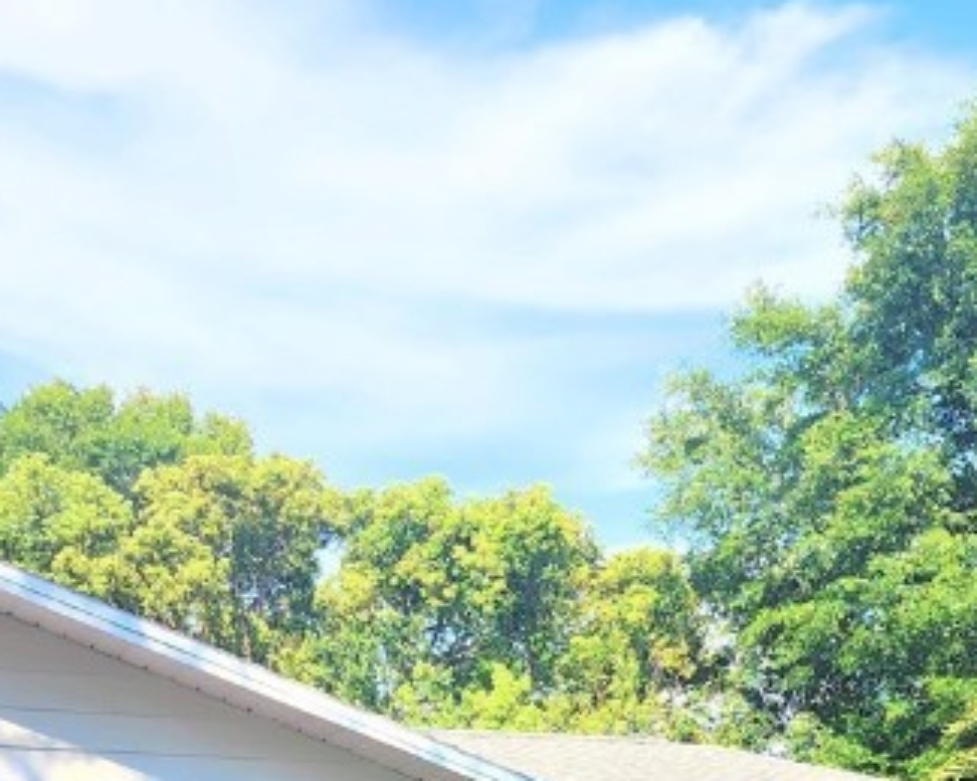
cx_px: 485
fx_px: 2052
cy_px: 1031
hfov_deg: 26.8
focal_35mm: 71
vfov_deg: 19.7
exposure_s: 1/556
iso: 12
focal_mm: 6.4
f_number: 1.8
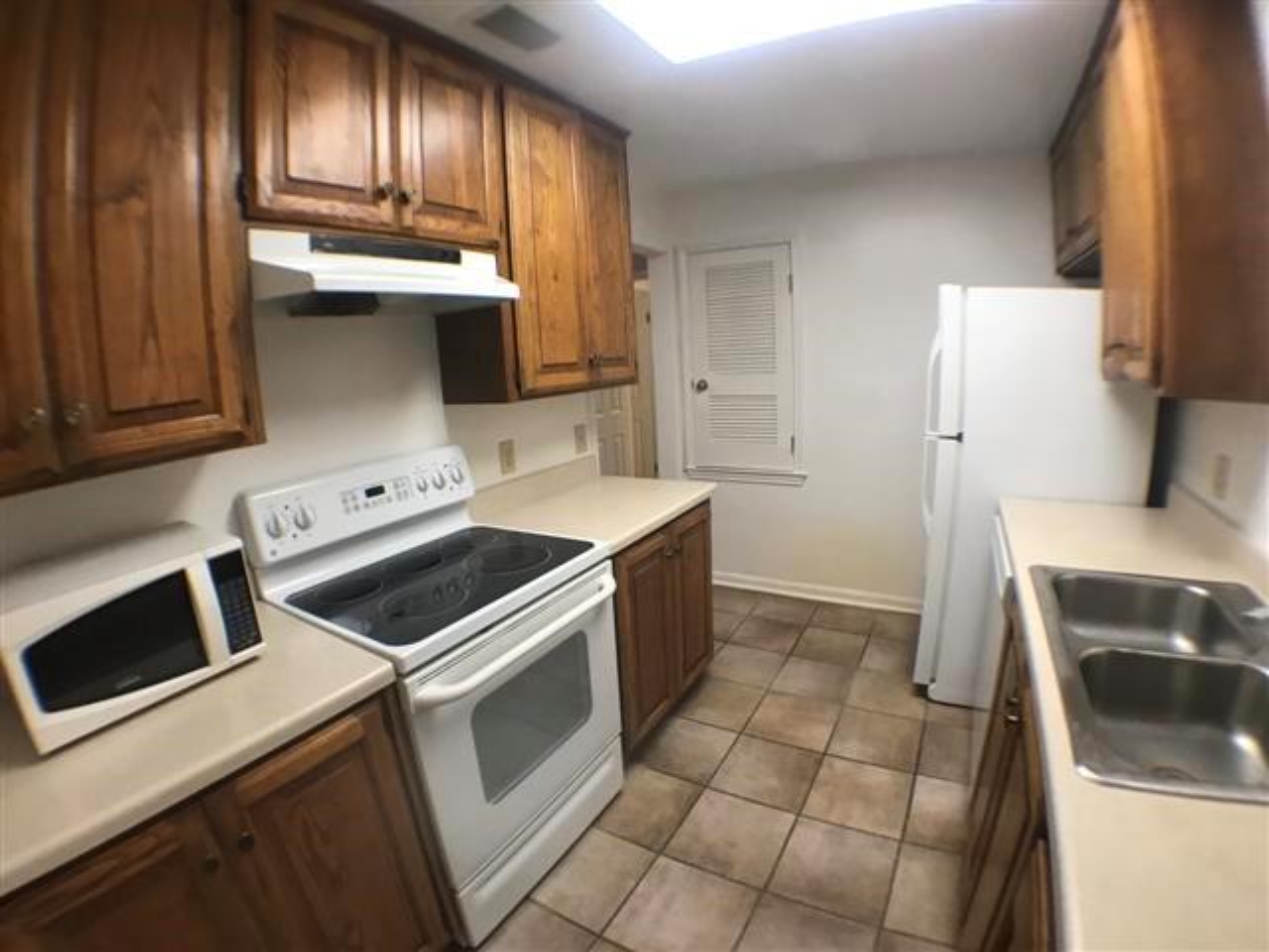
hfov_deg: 63.4
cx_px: 634
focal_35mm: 28
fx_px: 1026
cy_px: 476
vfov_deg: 49.7
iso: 40
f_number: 1.8
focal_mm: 3.99
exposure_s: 1/30
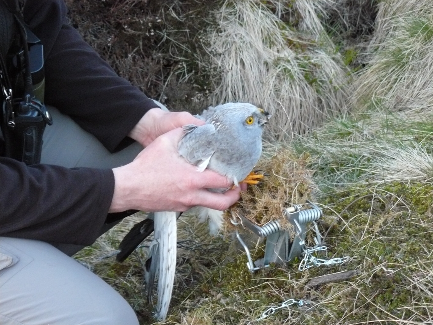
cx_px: 216
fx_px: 1001
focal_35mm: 80
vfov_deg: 18.4
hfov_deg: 24.4
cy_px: 162
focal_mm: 13.4
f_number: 3.2
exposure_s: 1/20
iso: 400
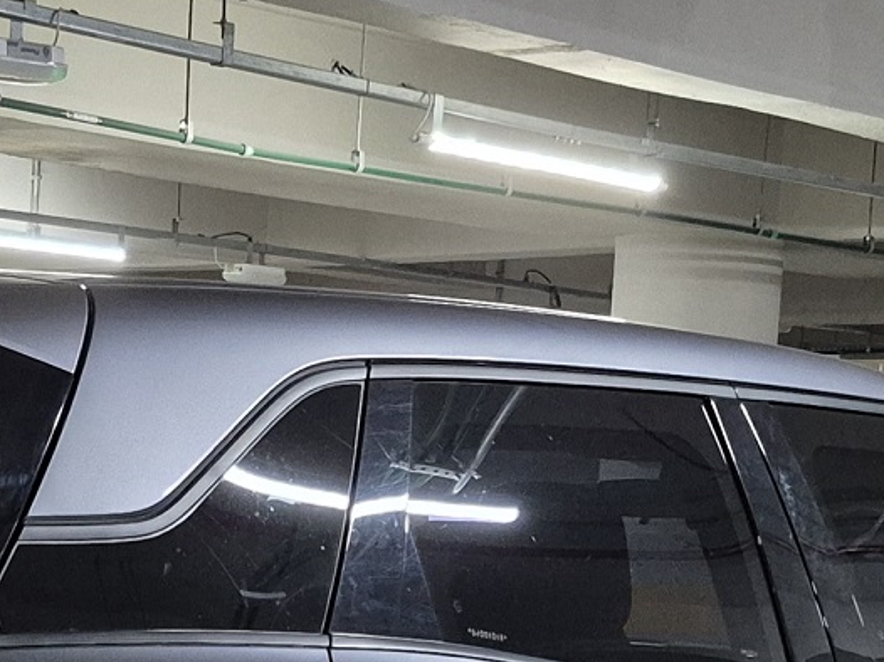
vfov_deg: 13.6
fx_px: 2680
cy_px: 823
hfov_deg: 18.6
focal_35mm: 105
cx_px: 173
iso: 800
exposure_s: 1/60
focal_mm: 5.4
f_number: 1.8
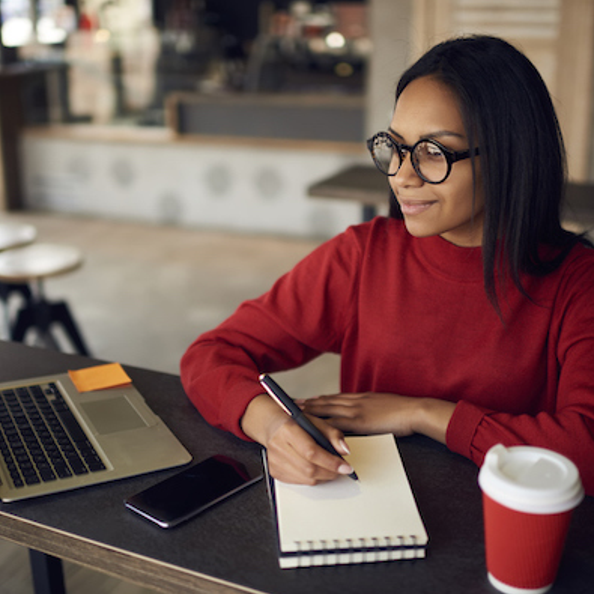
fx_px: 874
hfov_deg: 37.5
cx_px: 281
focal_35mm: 45
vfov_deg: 37.6
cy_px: 299
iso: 100
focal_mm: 35
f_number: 1.4
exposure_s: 1/500
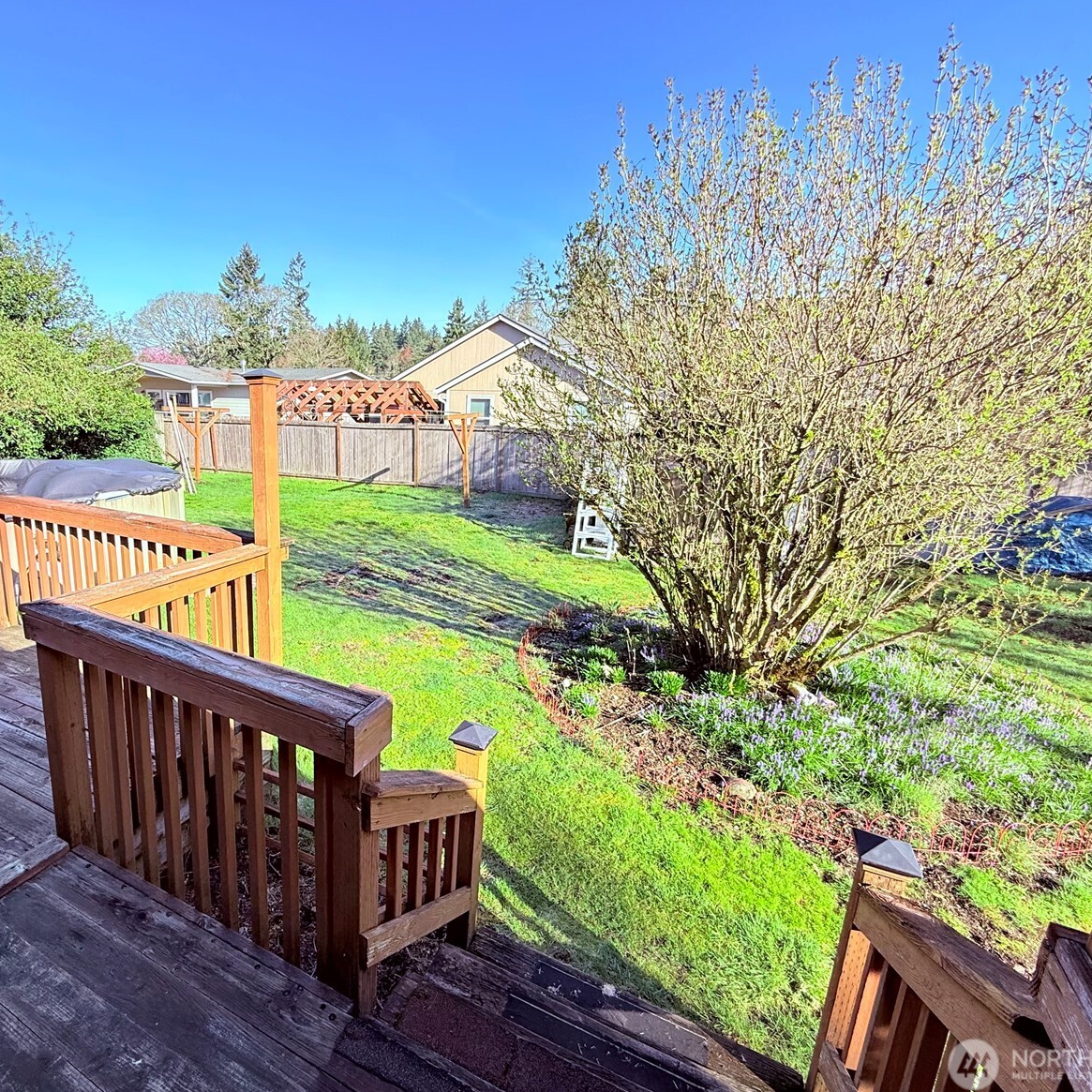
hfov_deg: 83.0
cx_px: 441
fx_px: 607
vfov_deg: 84.0
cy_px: 540
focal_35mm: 17
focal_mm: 2.22
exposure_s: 1/424
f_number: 2.2
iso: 64
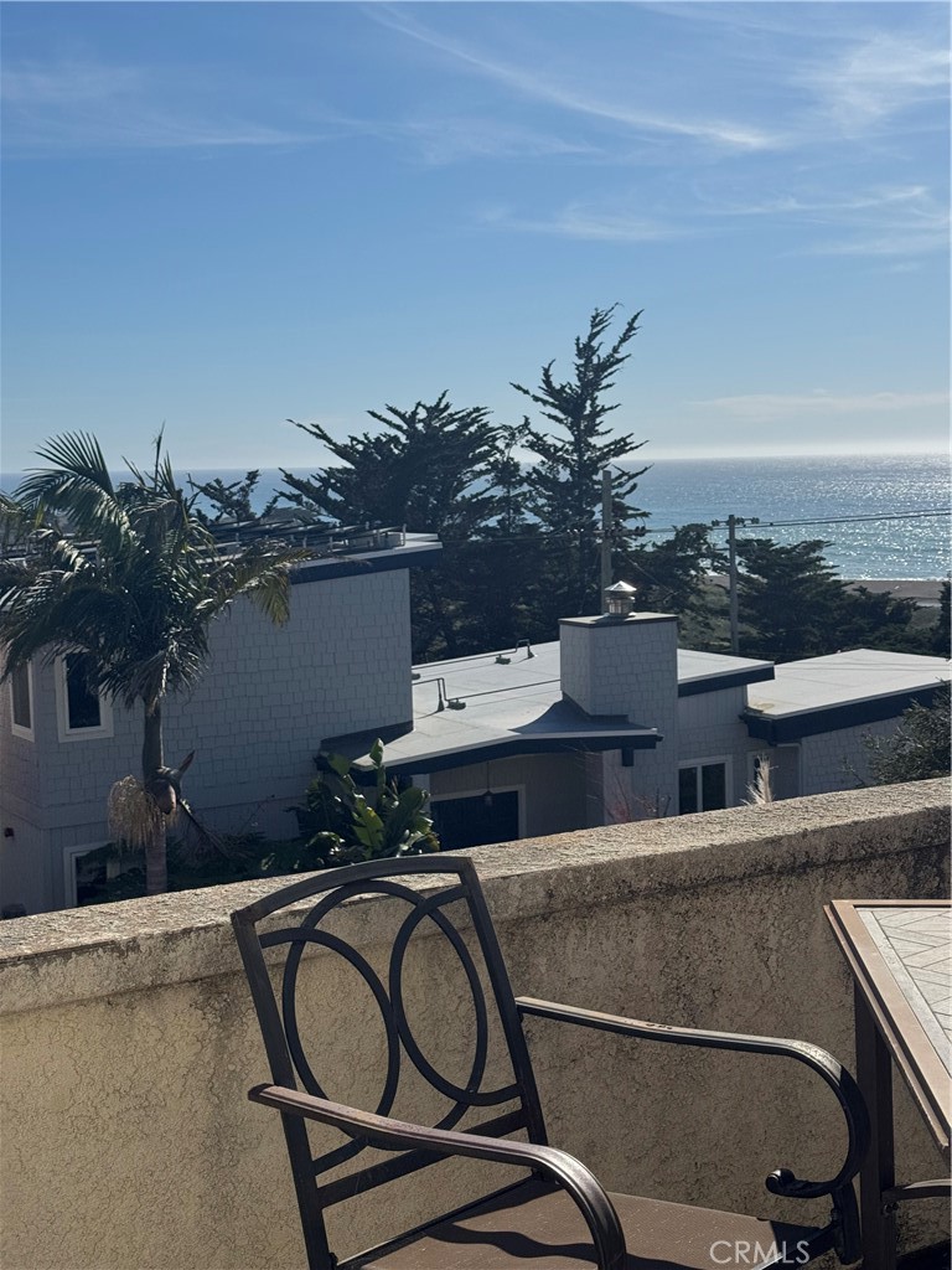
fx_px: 1760
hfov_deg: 30.3
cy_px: 635
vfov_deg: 39.7
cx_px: 476
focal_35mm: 48
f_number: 1.78
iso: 64
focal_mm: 6.76
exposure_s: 1/10526
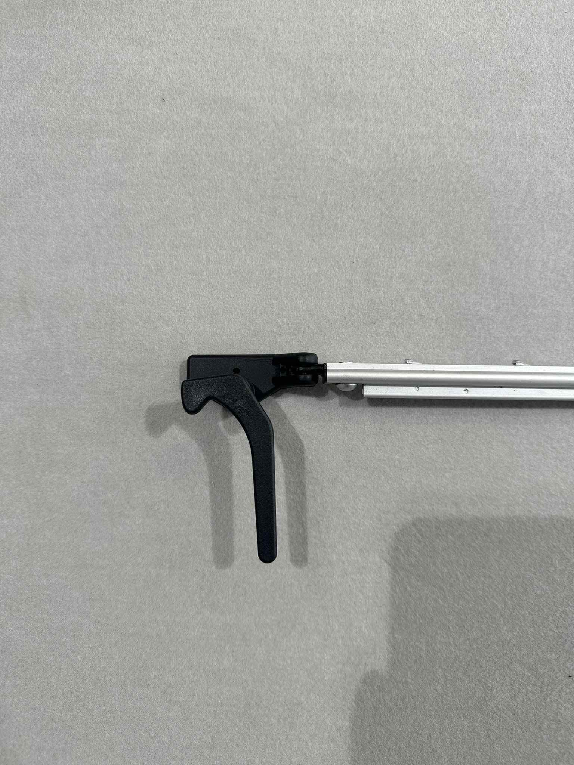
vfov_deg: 71.6
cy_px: 382
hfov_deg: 56.8
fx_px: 531
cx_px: 287
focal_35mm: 24
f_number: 1.78
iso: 64
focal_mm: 6.86
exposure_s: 1/189
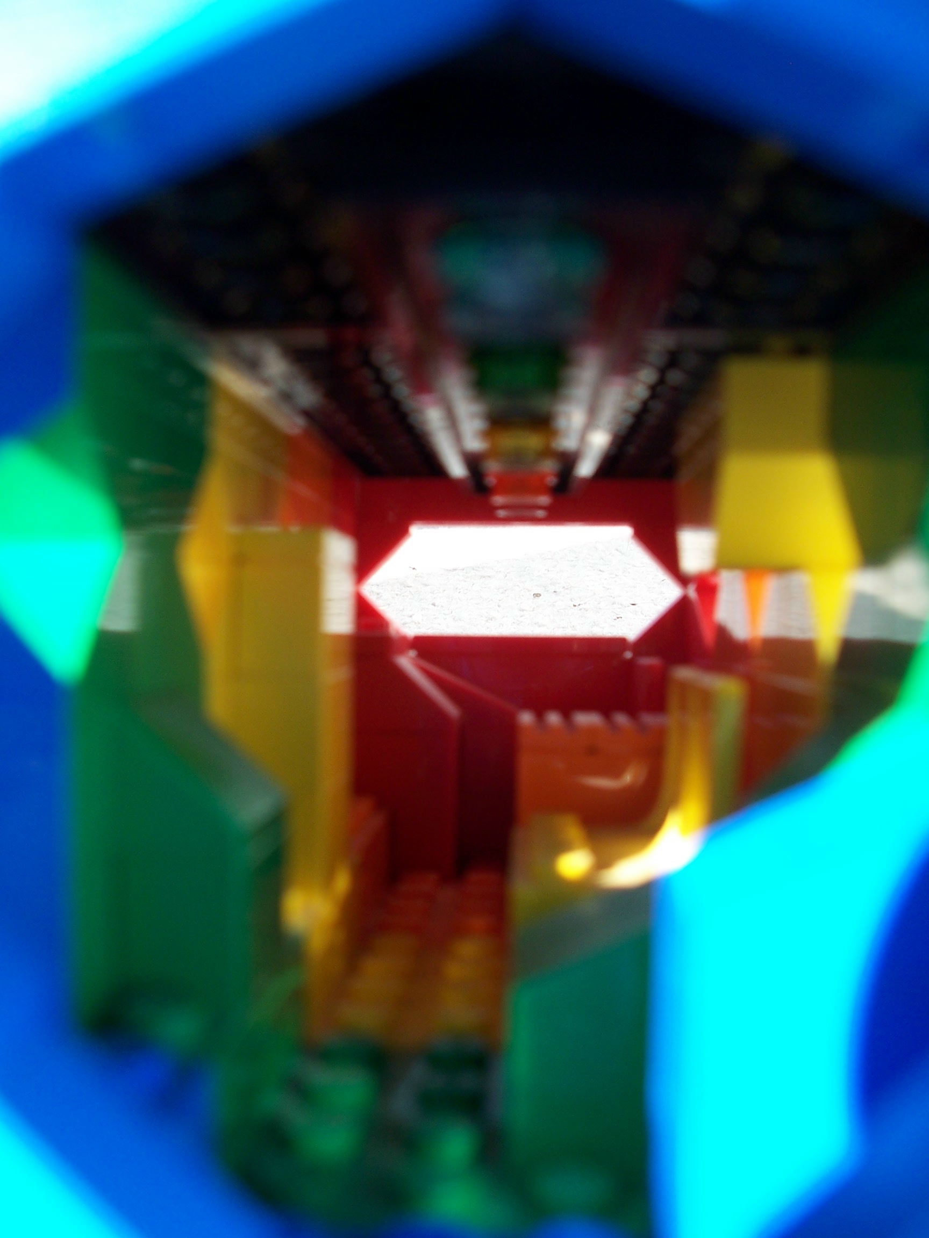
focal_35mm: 35
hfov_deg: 40.7
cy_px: 619
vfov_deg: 52.6
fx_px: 1252
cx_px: 464
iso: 80
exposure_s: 1/180
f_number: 2.8
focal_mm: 6
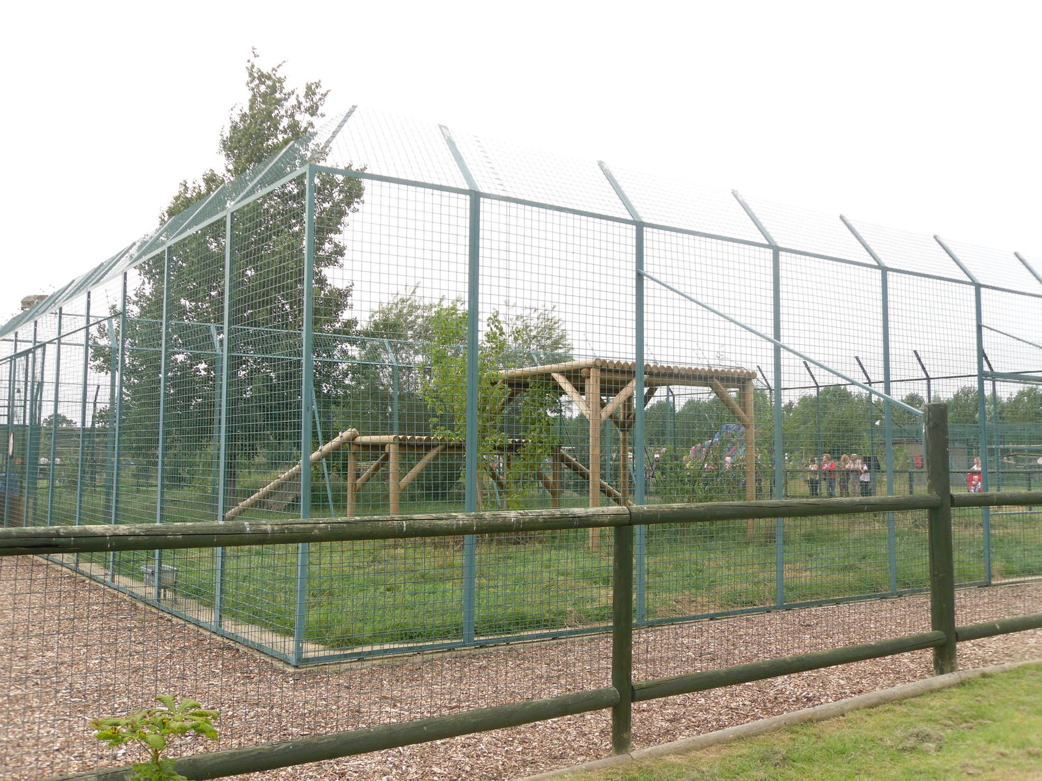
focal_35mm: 35
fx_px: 1054
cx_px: 521
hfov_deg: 52.6
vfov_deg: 40.7
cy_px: 390
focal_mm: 6.3
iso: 80
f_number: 3.5
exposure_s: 1/234
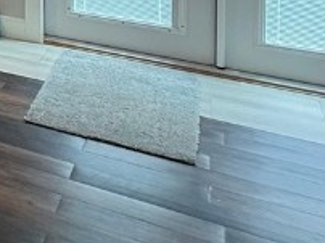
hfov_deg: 17.7
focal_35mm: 71
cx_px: -349
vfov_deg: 17.5
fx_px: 666
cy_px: -169
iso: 200
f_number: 2.2
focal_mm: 2.22
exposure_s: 1/60
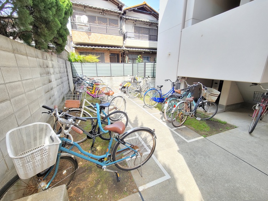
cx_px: 134
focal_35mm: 13
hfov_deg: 106.2
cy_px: 100
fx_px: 101
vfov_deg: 89.9
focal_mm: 2.2
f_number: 2.2
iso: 64
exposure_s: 1/100
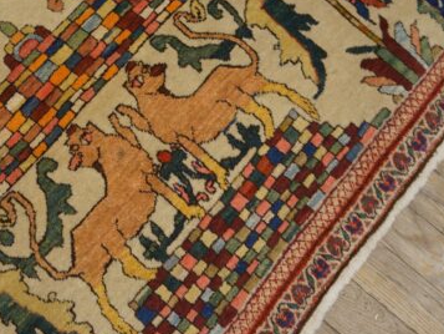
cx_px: 113
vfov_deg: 28.5
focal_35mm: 51
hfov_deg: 36.8
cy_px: 112
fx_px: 652
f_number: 4
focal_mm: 21
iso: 800
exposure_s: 1/60
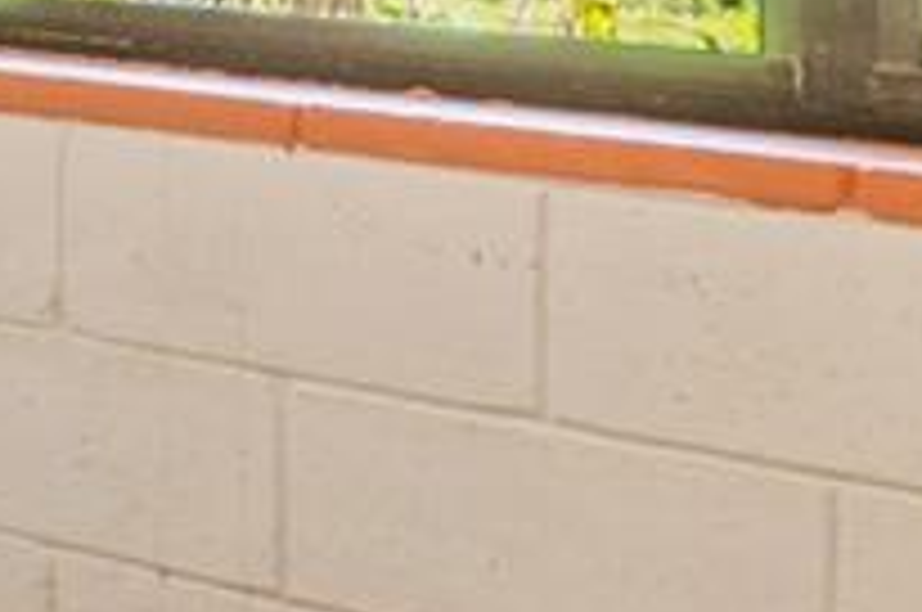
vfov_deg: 10.2
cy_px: -356
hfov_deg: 9.6
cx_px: -2258
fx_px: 3296
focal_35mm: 129
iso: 250
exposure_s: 1/200
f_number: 9
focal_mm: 11
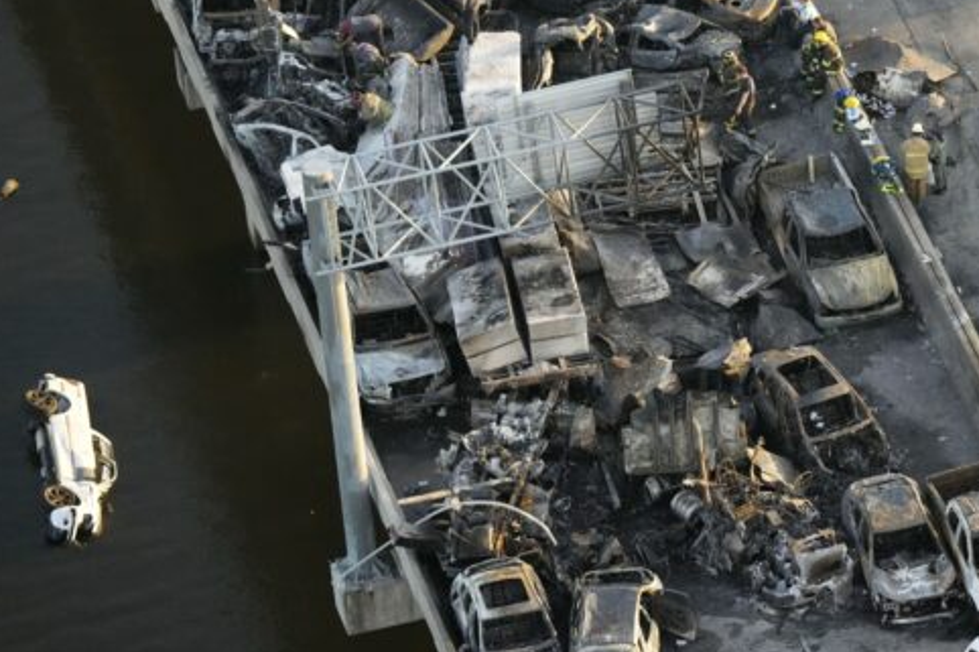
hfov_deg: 3.9
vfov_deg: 2.6
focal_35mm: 531
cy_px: 281
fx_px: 14435
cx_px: 571
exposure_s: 1/2500
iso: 5000
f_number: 5
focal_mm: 400
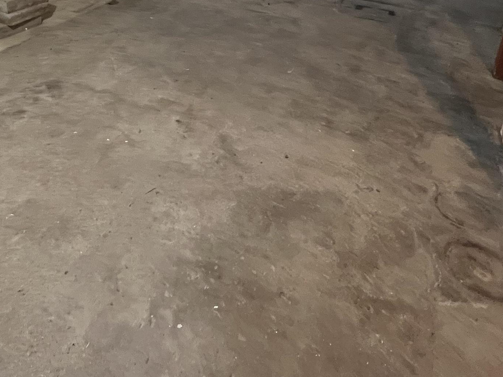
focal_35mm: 29
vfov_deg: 43.1
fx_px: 421
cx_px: 155
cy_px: 22
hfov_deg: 59.7
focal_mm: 1.57
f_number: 1.8
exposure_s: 1/60
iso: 640
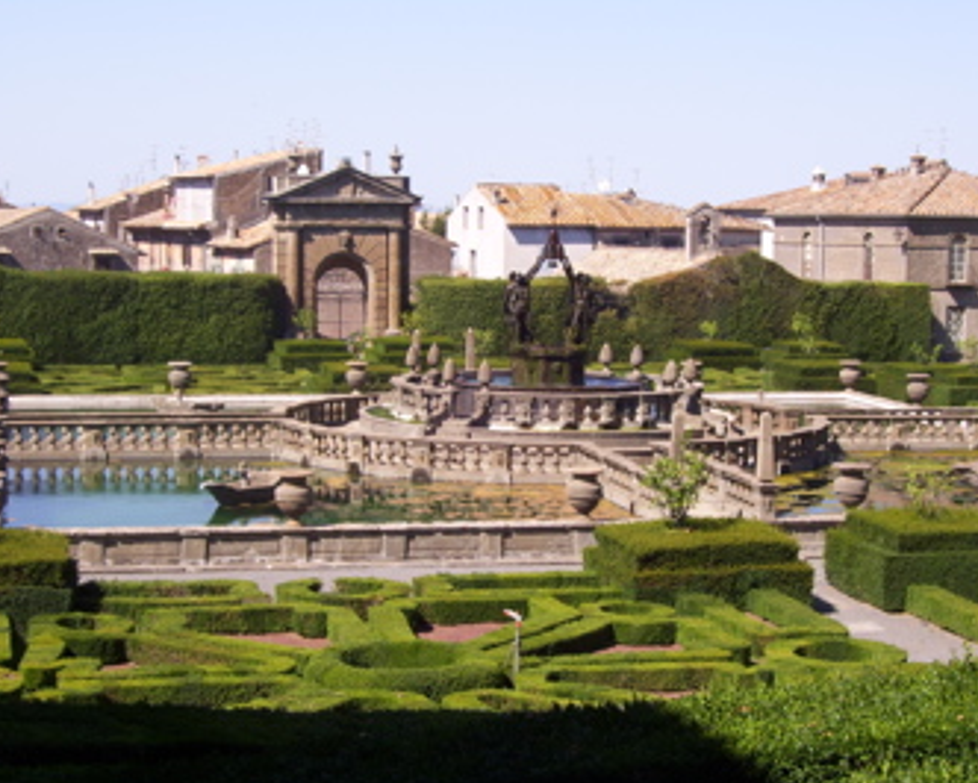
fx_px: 2143
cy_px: 396
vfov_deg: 20.7
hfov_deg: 25.7
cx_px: 496
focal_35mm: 74
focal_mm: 11.6
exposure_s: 1/250
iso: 80
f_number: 6.7
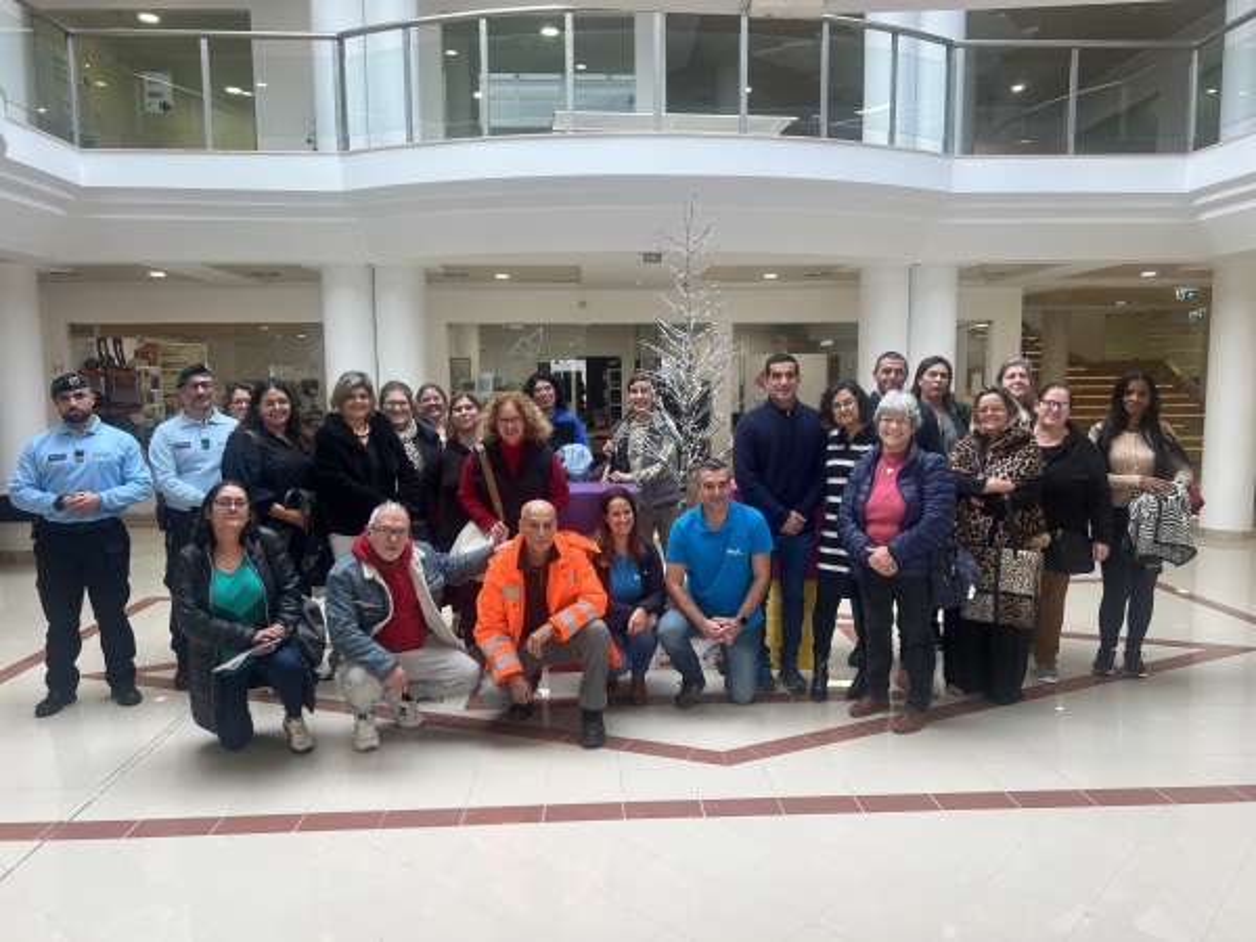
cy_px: 471
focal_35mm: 26
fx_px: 943
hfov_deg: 67.3
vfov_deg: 53.1
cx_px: 628
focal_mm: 5.7
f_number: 1.5
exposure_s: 1/100
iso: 40
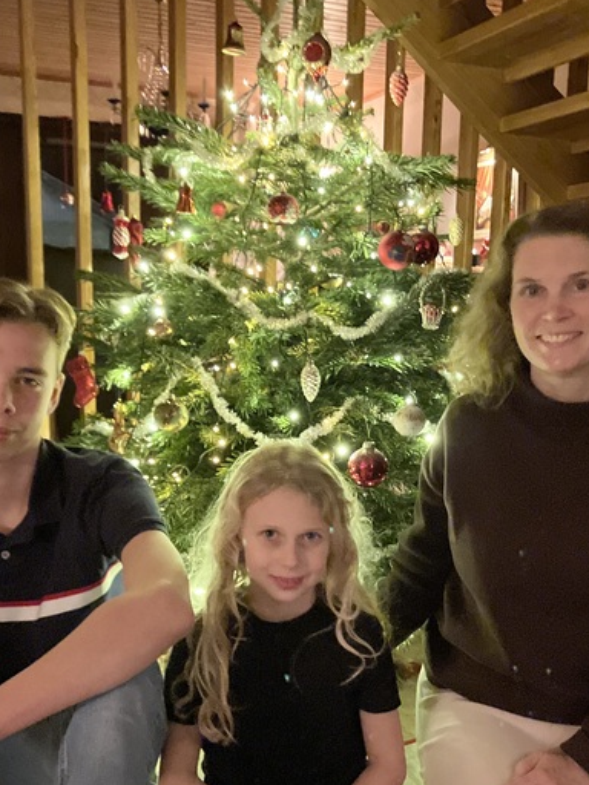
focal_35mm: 42
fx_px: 953
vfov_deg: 44.3
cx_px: 318
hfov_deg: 34.3
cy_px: 507
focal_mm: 3.99
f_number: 1.8
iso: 1600
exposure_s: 1/17
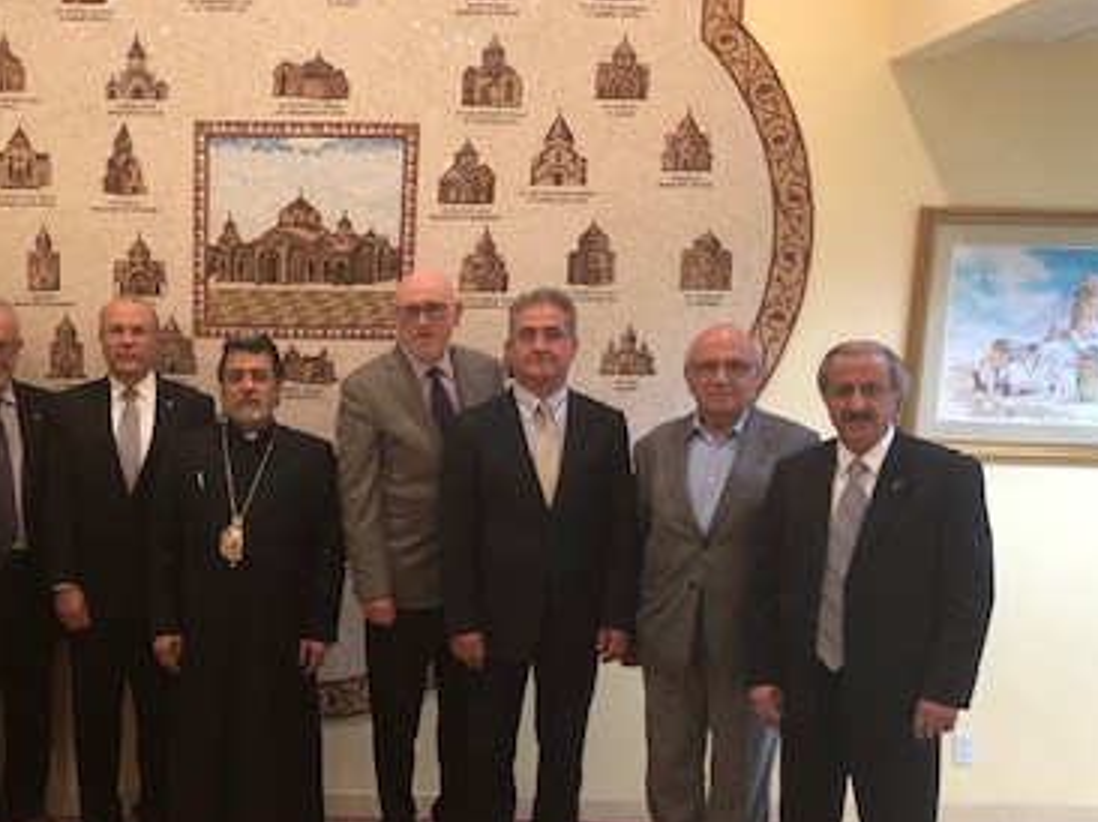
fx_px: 1553
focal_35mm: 49
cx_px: 252
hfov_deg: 37.8
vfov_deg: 29.4
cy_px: 570
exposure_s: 1/15
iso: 50
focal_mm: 3.99
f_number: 1.8
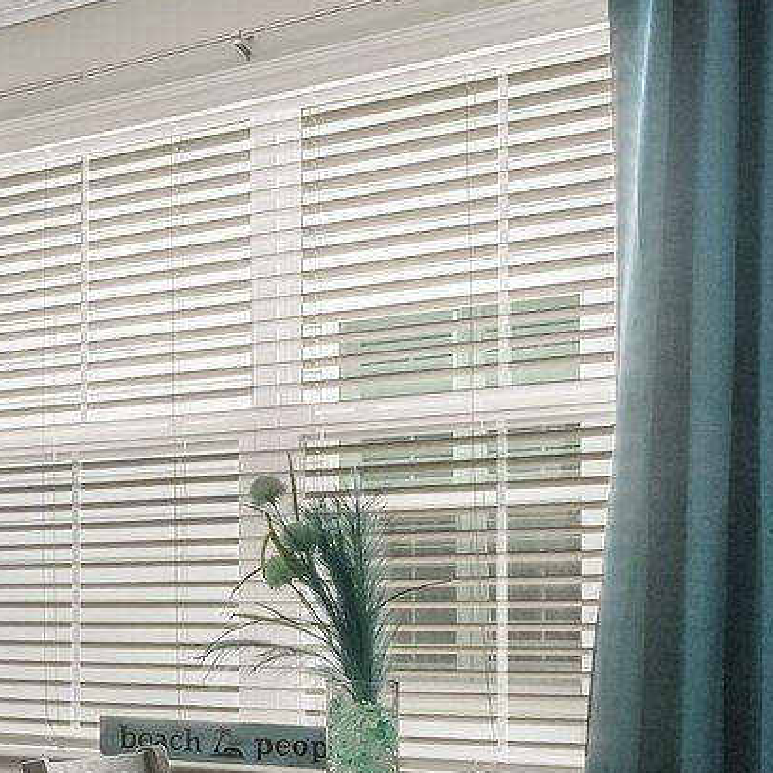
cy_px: 638
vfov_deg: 25.1
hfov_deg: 20.5
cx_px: -491
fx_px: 1698
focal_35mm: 67
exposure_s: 1/8
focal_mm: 10.5
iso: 400
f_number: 9
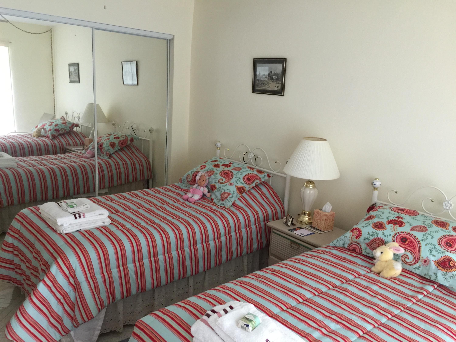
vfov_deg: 48.2
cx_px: 228
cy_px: 171
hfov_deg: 61.7
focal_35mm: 29
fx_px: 382
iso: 125
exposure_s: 1/10
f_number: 2.2
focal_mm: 4.15
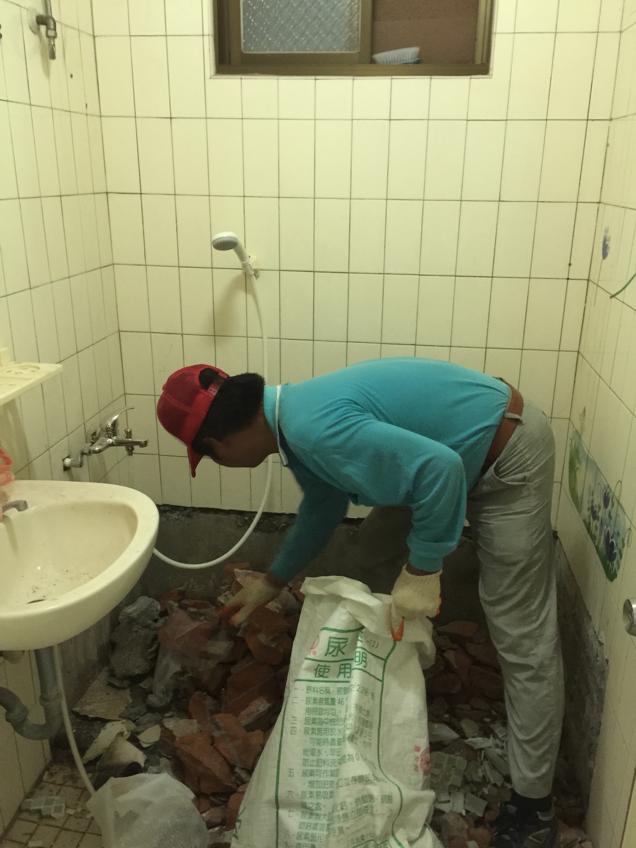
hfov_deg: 48.2
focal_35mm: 29
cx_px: 318
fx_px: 710
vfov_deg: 61.7
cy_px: 424
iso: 100
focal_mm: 4.15
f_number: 2.2
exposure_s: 1/4
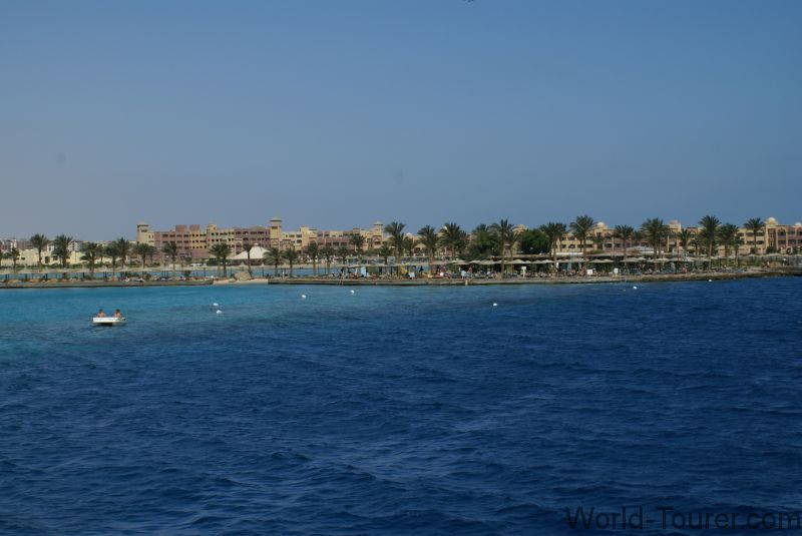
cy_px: 268
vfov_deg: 25.8
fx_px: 1171
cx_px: 401
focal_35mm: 52
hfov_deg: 37.8
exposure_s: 1/125
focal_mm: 35
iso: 100
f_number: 13
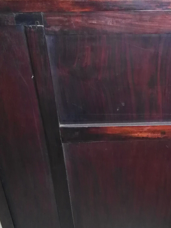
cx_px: 142
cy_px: 119
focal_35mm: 62
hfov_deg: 23.2
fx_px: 408
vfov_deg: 31.2
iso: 484
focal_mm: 2.96
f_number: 2
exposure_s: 1/17
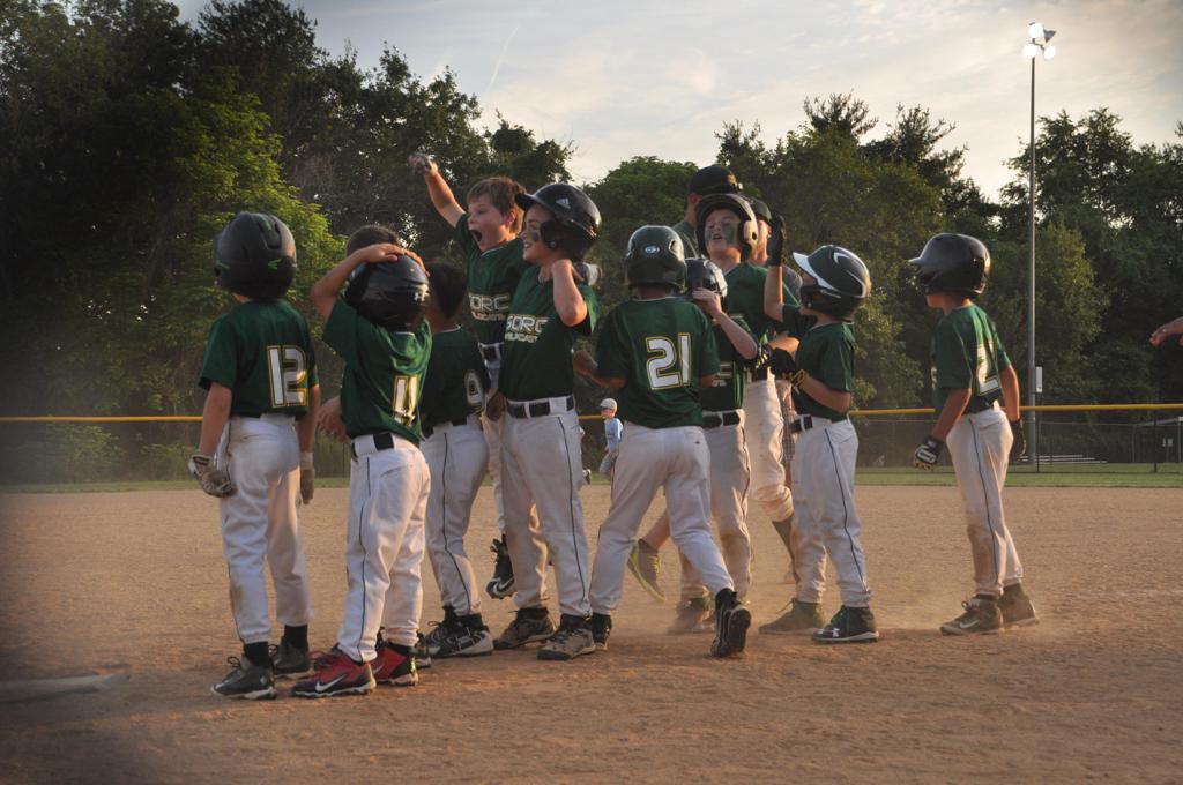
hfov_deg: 31.9
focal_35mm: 63
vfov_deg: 21.5
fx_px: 2068
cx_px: 592
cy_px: 392
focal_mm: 42
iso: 500
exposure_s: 1/1000
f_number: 4.8
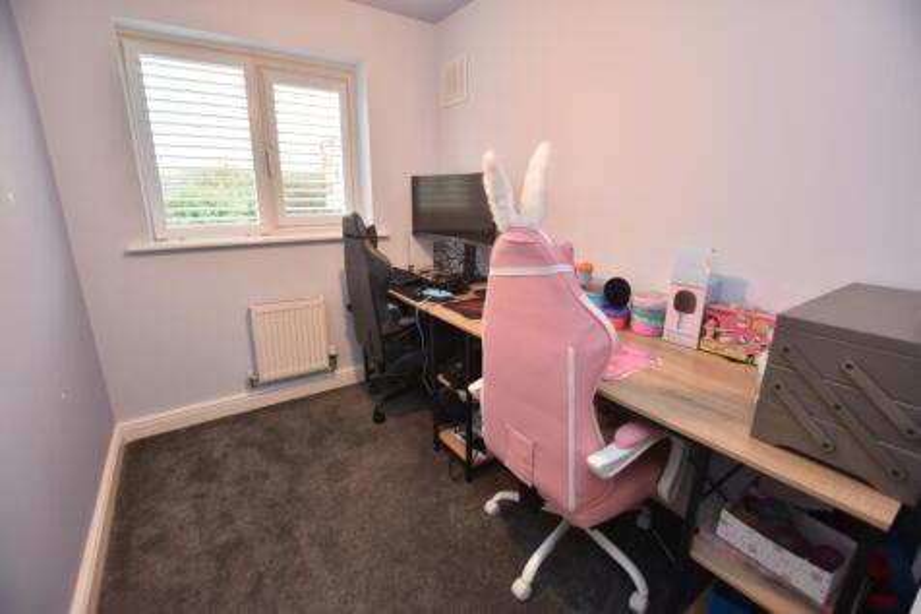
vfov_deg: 77.3
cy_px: 307
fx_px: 384
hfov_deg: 100.4
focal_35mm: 15
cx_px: 460
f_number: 3.5
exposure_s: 1/15
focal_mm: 10
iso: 280
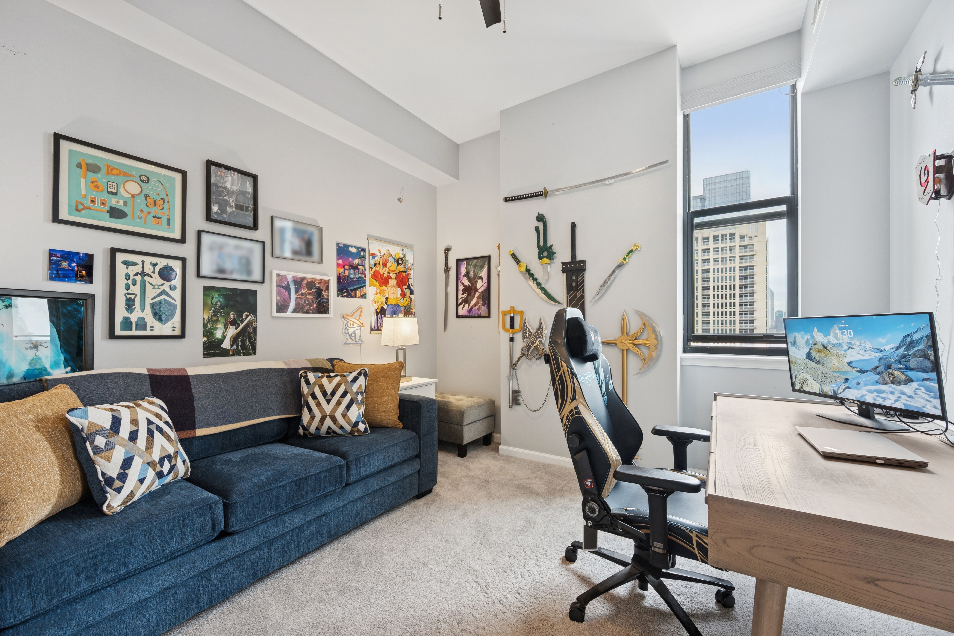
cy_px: 318
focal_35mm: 14
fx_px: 371
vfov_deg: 81.2
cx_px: 477
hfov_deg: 104.3
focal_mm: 14
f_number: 8
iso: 400
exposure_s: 1/15
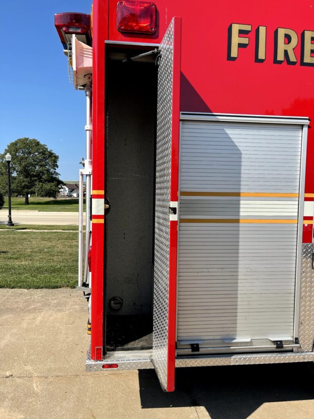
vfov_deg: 67.3
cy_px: 210
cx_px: 157
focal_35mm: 26
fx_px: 314
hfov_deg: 53.1
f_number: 1.6
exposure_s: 1/2660
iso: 32
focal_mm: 5.1
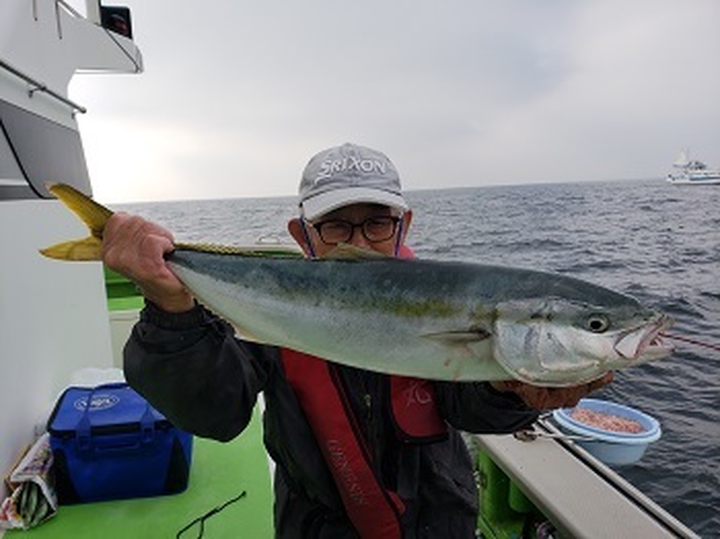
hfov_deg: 67.3
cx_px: 360
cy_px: 270
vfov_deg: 53.0
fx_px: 540
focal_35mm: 26
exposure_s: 1/1330
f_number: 2.4
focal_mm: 4.3
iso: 50
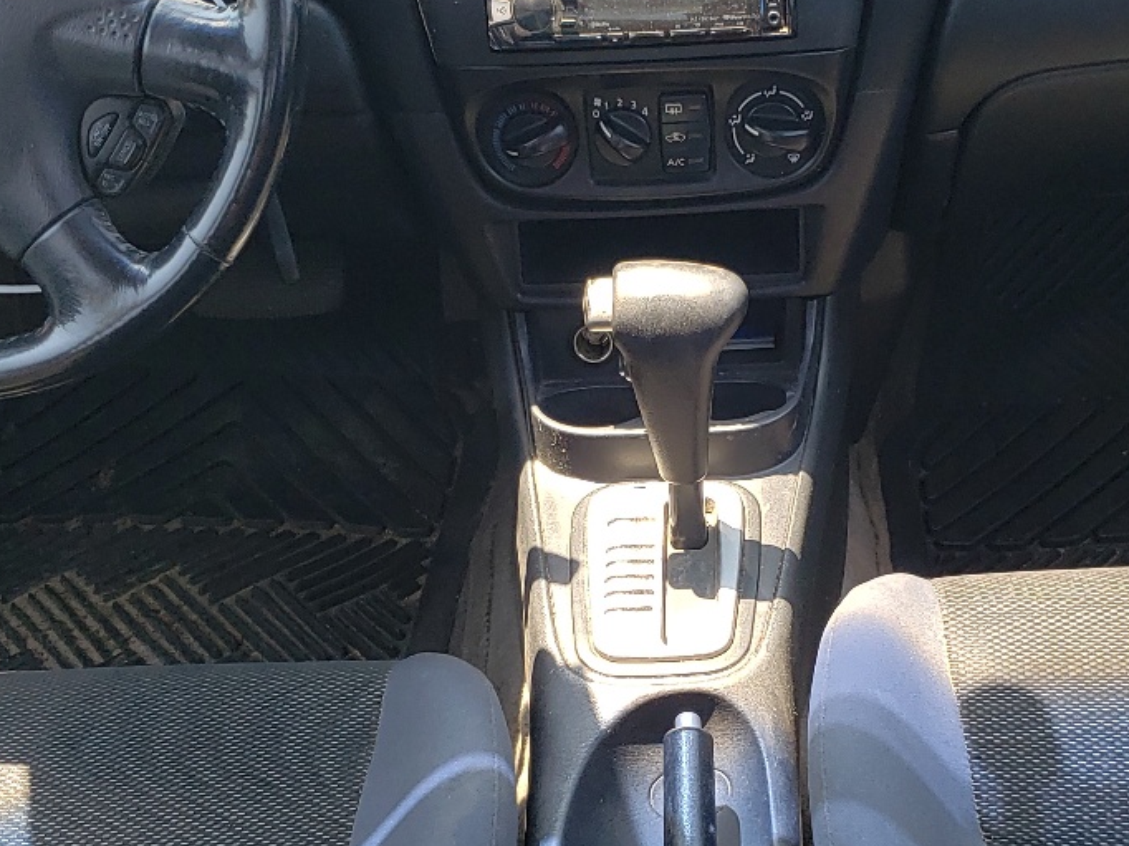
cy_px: 548
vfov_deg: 23.9
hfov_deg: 31.6
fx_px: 1989
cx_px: 667
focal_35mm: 61
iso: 50
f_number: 1.5
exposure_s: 1/270
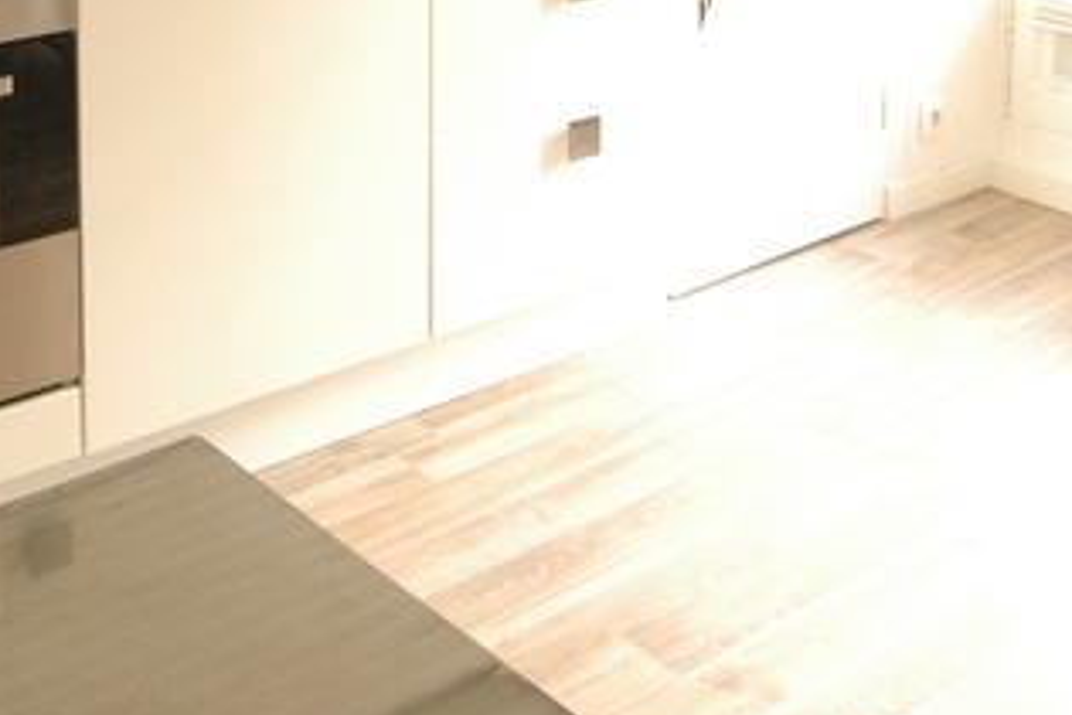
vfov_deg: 21.6
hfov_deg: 35.8
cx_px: 204
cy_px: -318
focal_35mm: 54
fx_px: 1597
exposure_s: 1/60
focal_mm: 11
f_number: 4
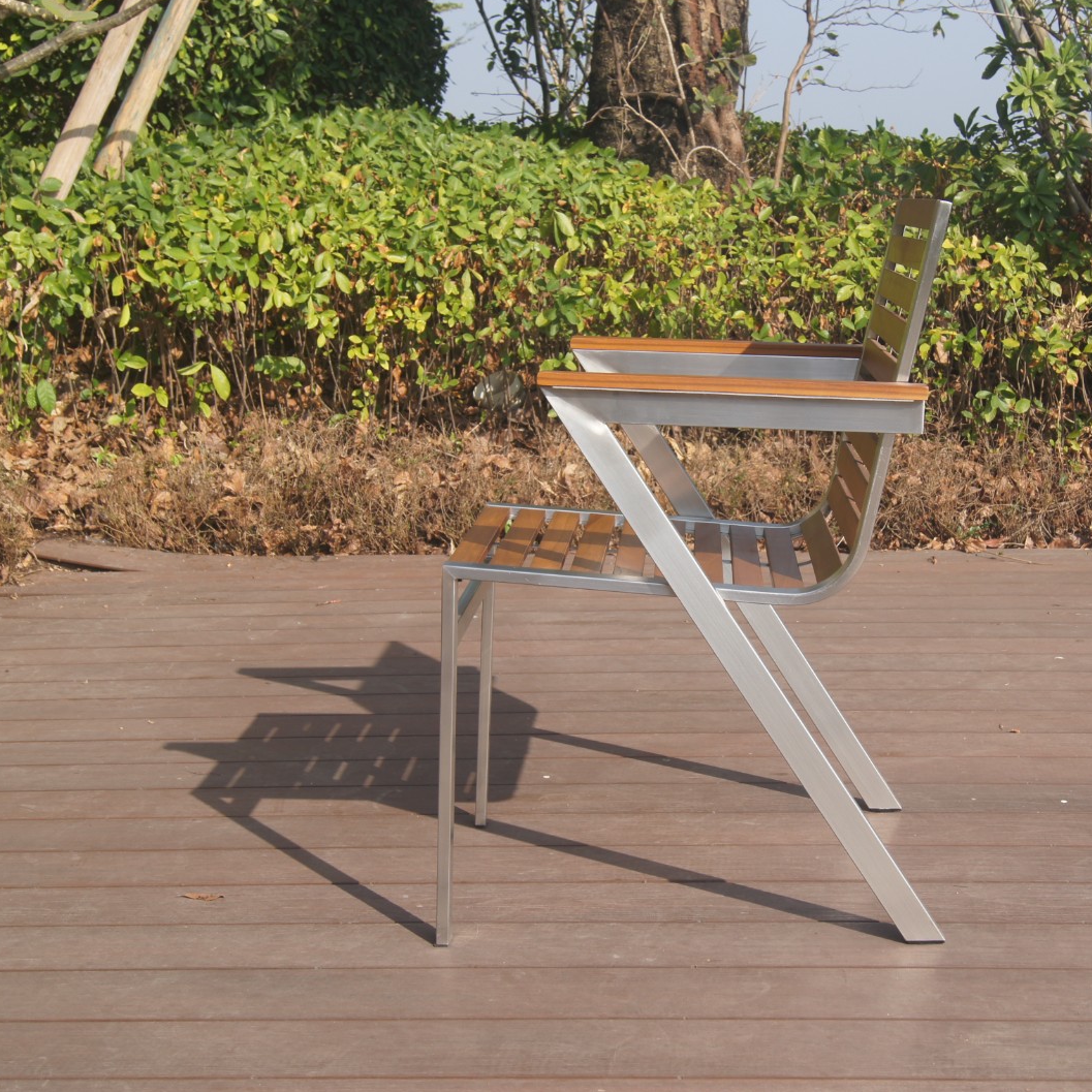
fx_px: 1927
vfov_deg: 31.6
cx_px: 739
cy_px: 547
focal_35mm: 54
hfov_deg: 31.4
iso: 100
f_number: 8
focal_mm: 28
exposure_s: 1/200
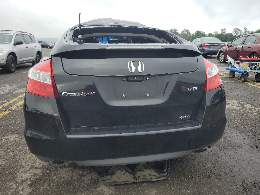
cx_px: 130
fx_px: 195
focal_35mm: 26
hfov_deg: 67.3
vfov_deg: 53.1
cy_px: 98
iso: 50
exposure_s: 1/909
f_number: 1.5
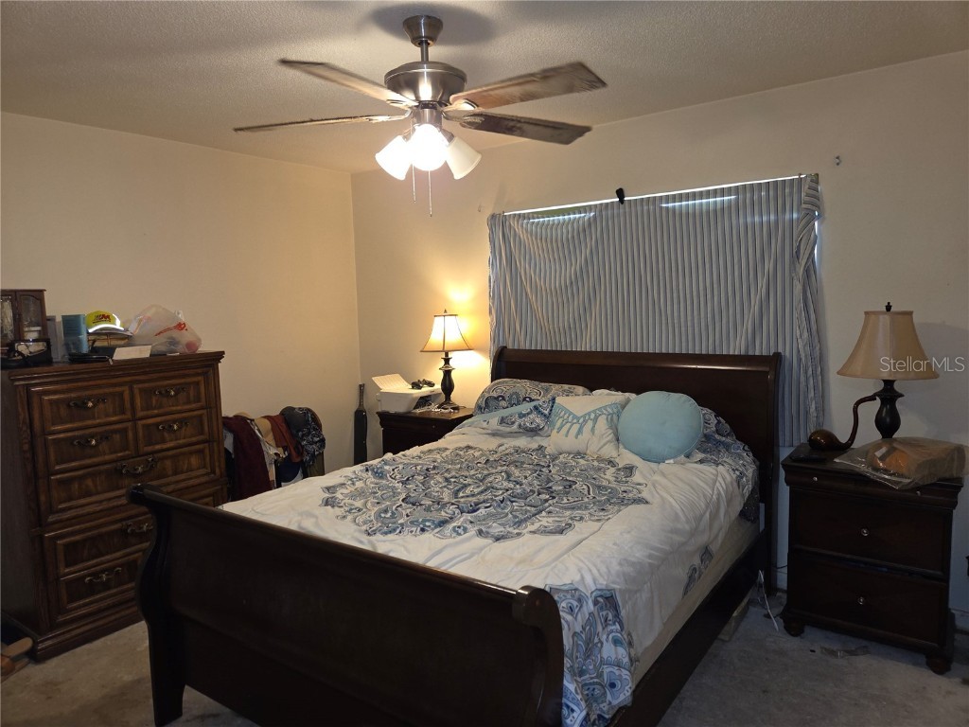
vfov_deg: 58.9
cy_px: 364
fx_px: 644
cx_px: 484
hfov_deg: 73.9
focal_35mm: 23
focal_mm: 5.4
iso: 100
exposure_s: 1/30
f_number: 1.8
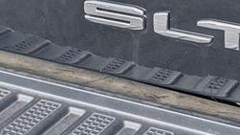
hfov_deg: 19.9
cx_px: 164
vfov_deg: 11.3
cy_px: 44
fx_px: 681
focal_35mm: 107
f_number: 1.68
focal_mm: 6.9
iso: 30
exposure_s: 1/250
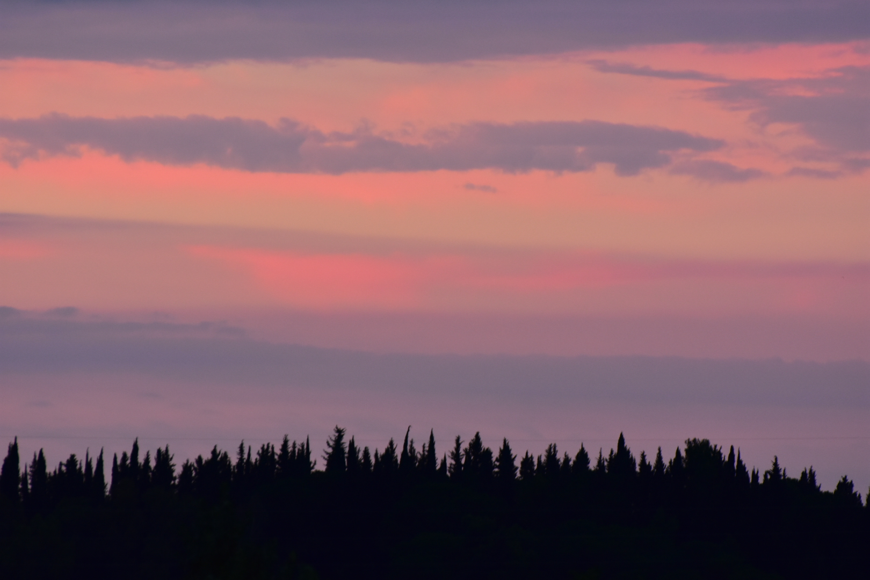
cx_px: 435
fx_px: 10874
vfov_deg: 3.1
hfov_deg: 4.6
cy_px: 290
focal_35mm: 450
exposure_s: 1/25
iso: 800
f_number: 7.1
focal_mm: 300
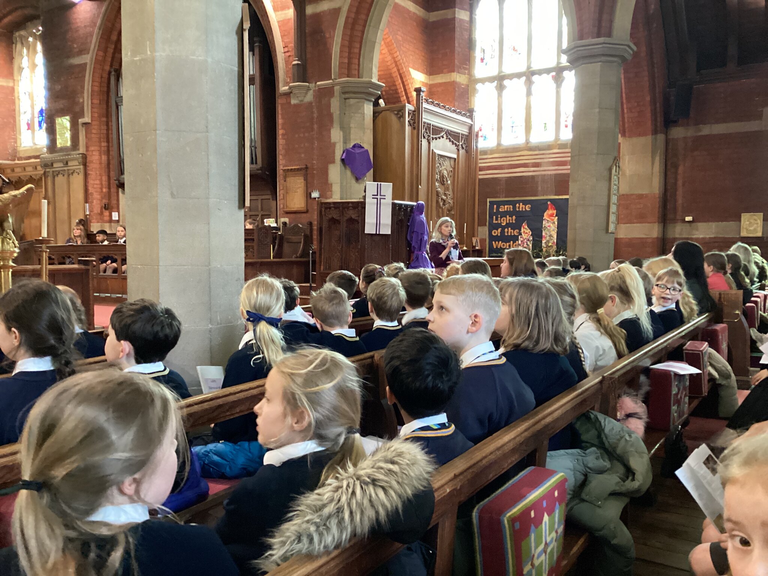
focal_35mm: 31
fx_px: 688
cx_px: 384
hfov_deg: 58.4
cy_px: 288
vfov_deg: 45.4
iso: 400
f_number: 2.4
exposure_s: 1/25
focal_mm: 3.3
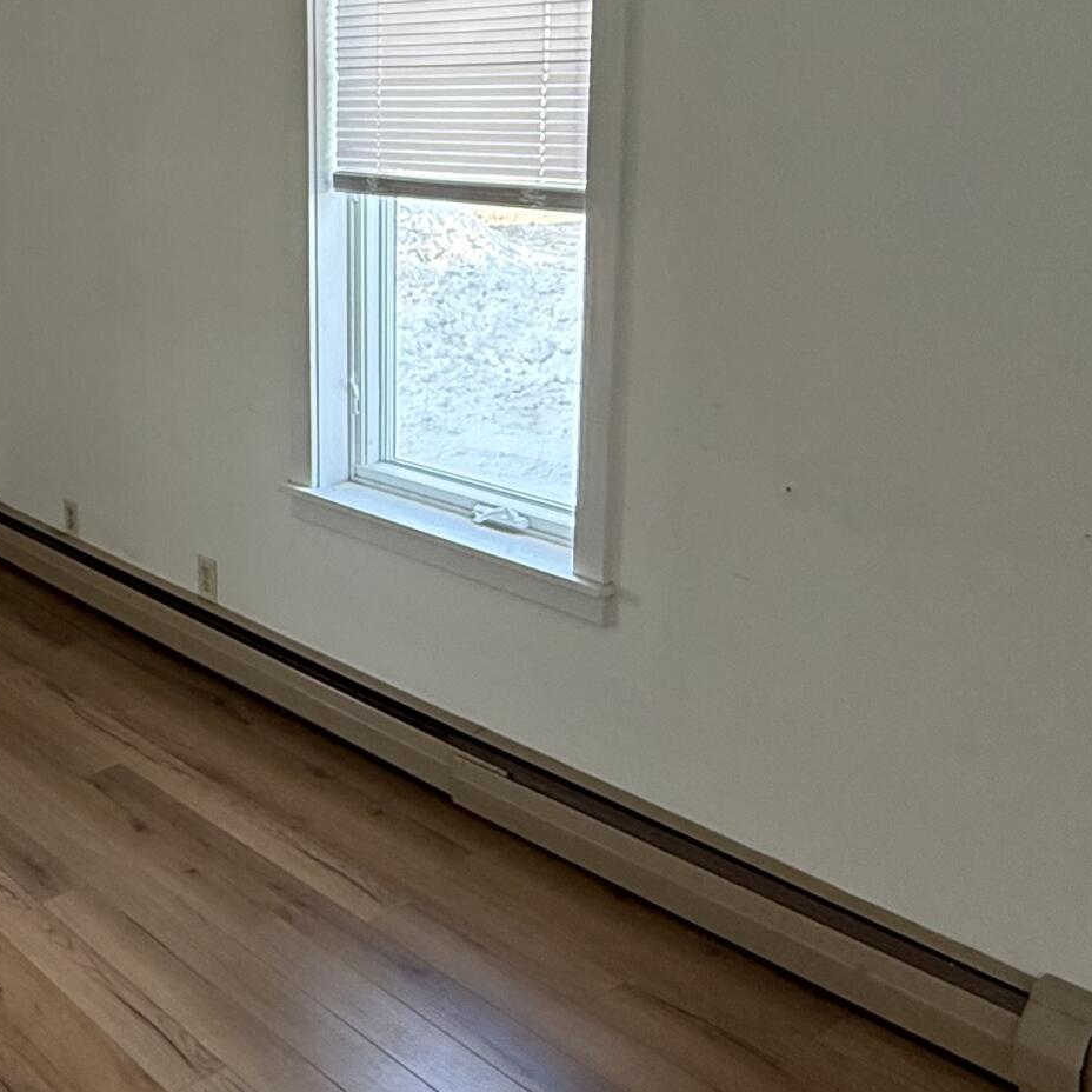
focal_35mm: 40
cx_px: 15
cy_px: 393
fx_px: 1428
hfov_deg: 37.6
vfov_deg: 41.5
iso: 160
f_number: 2.2
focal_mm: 2.22
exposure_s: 1/99
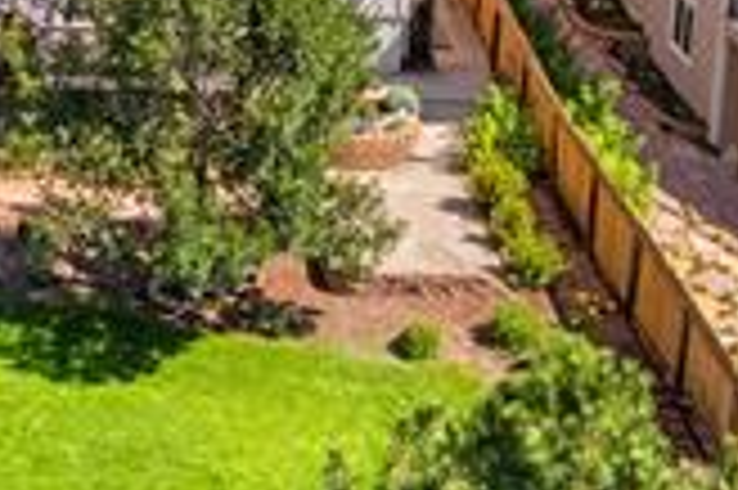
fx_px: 1761
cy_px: -193
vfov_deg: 15.0
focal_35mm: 86
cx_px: -9
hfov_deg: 22.7
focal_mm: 8.38
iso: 100
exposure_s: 1/730
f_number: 2.8
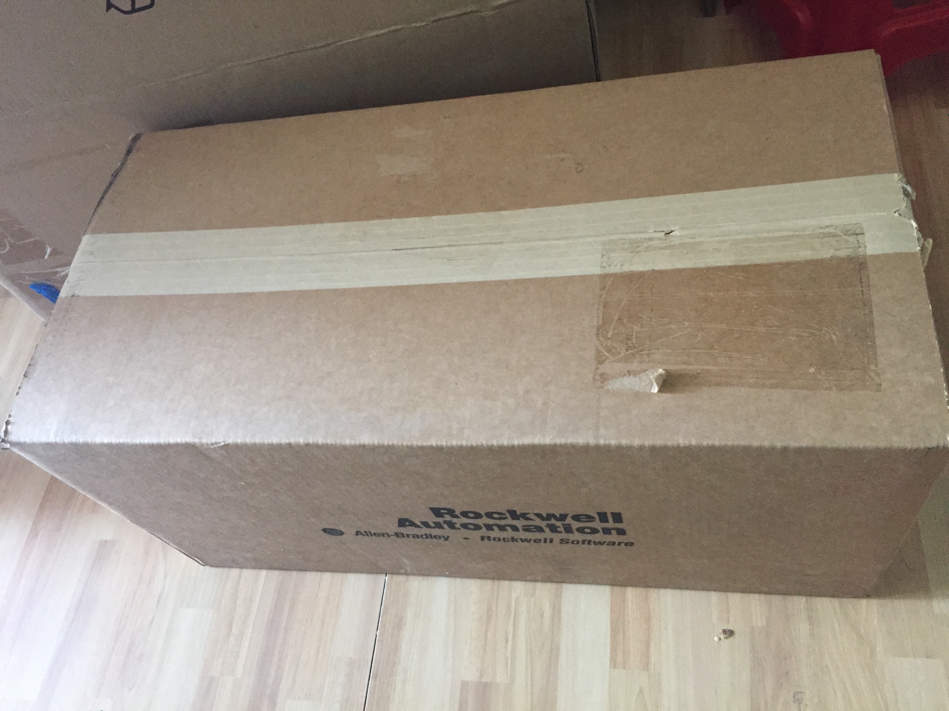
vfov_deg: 48.2
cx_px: 474
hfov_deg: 61.7
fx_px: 795
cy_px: 356
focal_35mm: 29
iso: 250
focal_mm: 4.15
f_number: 2.2
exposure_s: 1/17
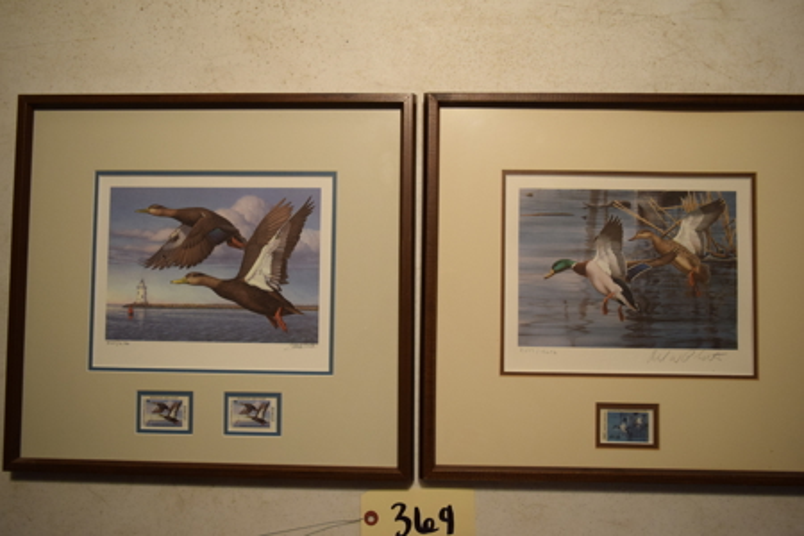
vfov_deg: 47.9
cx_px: 402
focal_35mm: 27
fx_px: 603
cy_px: 268
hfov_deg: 67.4
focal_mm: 18
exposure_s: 1/60
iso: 1100
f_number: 3.5
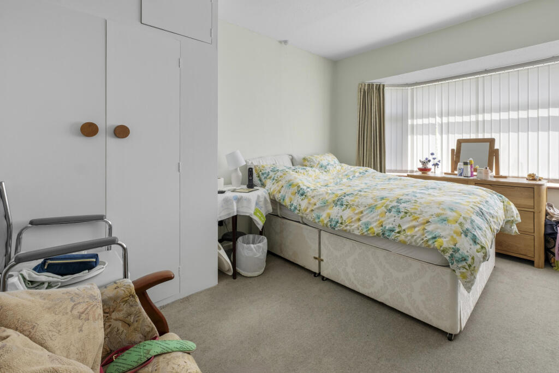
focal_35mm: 15
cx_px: 280
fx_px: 233
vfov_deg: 77.3
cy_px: 186
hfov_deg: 100.4
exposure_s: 1/2
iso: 160
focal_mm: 10
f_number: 8
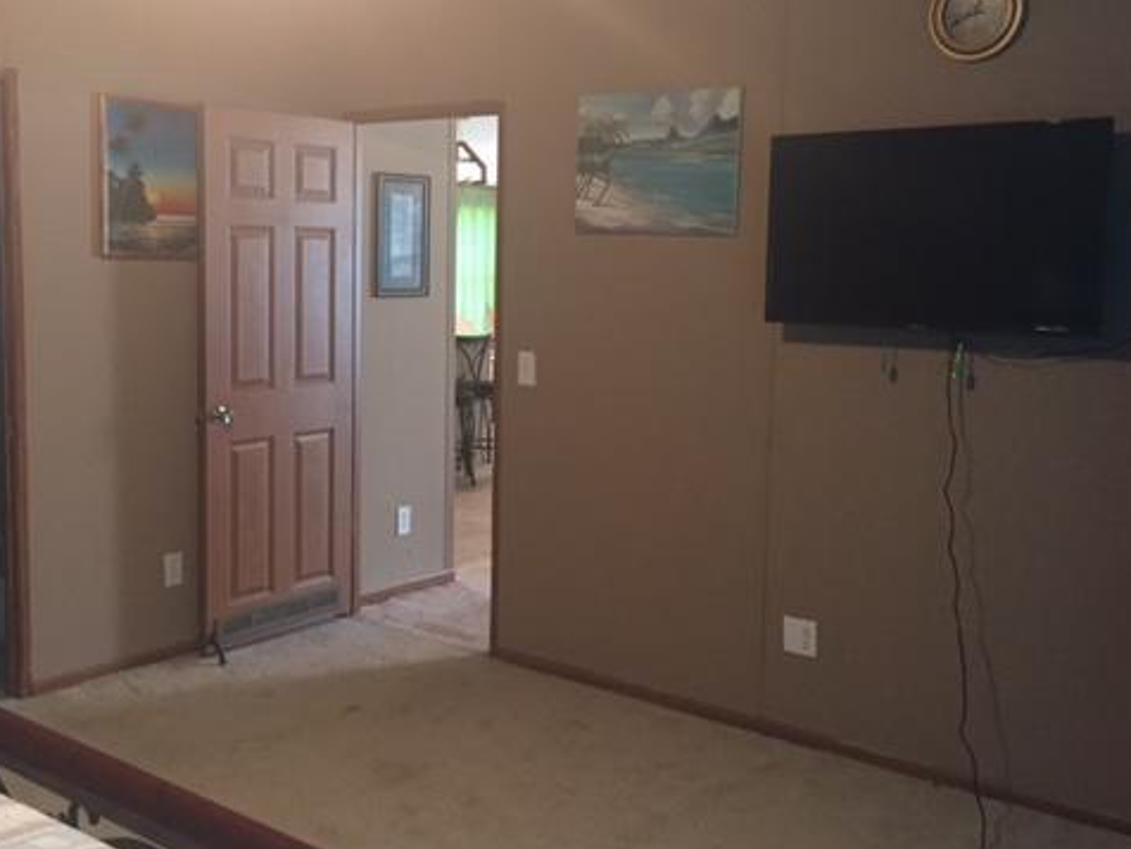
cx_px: 461
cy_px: 378
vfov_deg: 36.8
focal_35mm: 39
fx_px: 1274
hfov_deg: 47.6
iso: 250
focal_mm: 4.15
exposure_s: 1/24
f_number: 2.2
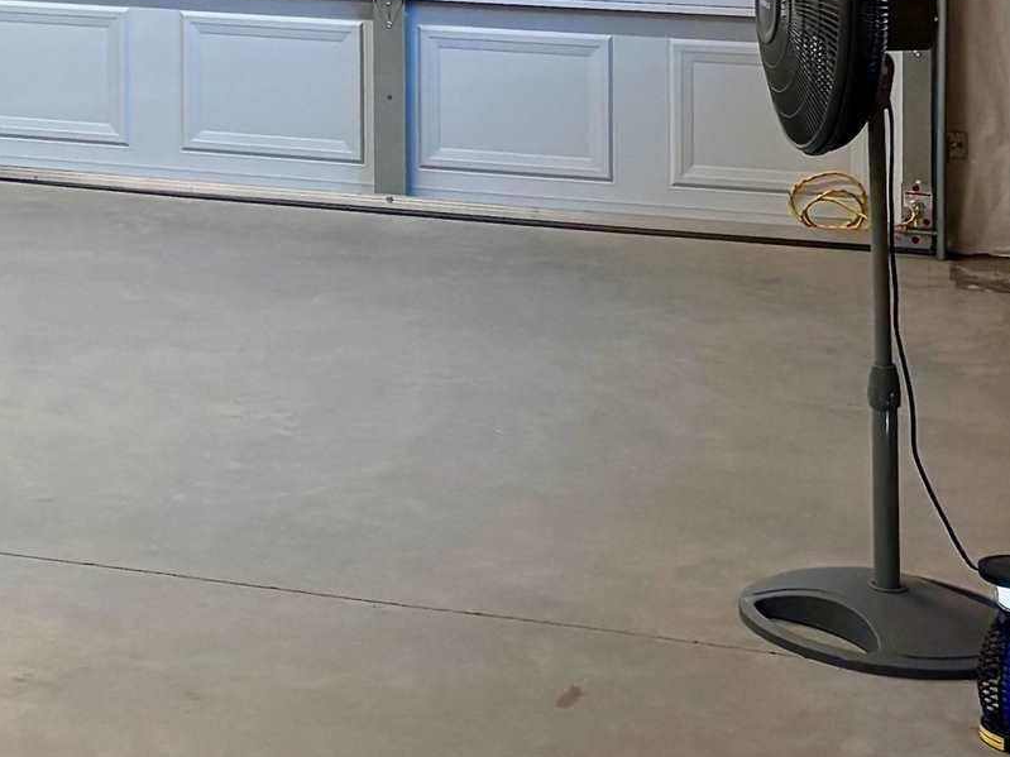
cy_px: -464
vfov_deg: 13.7
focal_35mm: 100
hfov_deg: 18.4
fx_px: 2917
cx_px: -265
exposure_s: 1/197
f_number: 1.6
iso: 125
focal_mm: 5.96
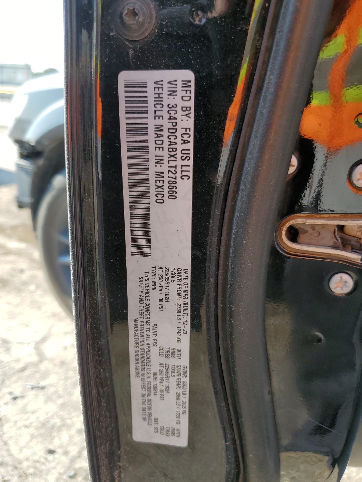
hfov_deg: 49.7
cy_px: 238
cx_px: 172
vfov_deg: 63.4
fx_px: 390
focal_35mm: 28
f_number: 1.5
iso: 50
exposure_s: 1/769
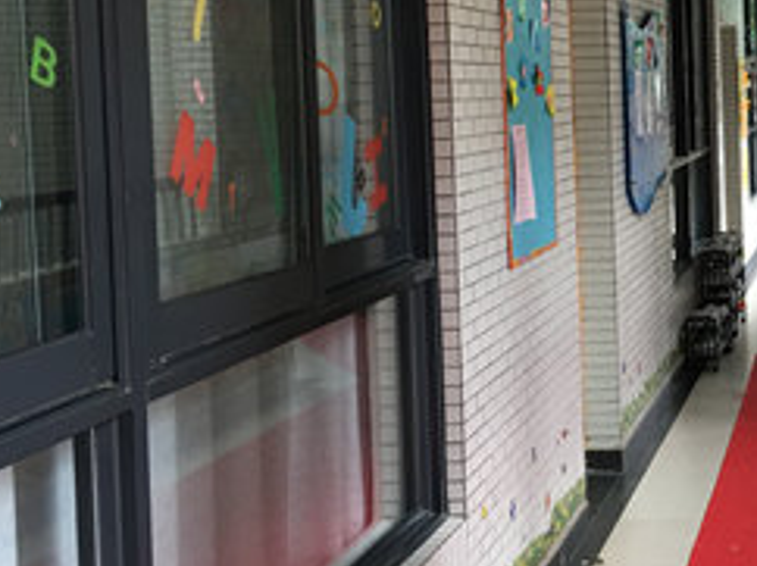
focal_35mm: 72
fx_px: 1573
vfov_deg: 20.3
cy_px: 150
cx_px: 813
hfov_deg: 25.3
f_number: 2.2
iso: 32
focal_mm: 4.15
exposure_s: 1/33
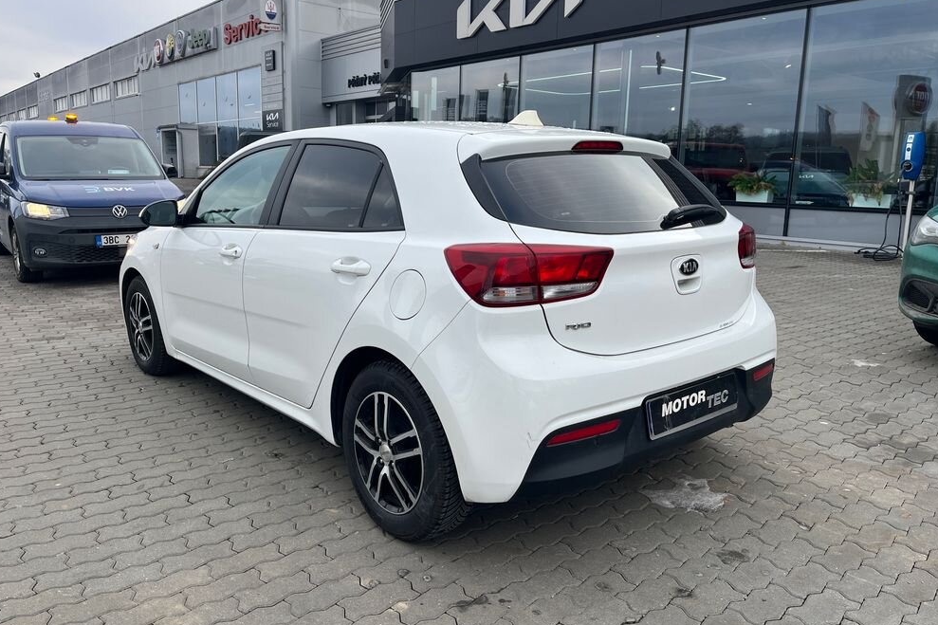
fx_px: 729
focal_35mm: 28
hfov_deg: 65.5
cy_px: 296
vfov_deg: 46.4
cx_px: 457
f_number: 1.6
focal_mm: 5.1
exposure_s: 1/1000
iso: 50
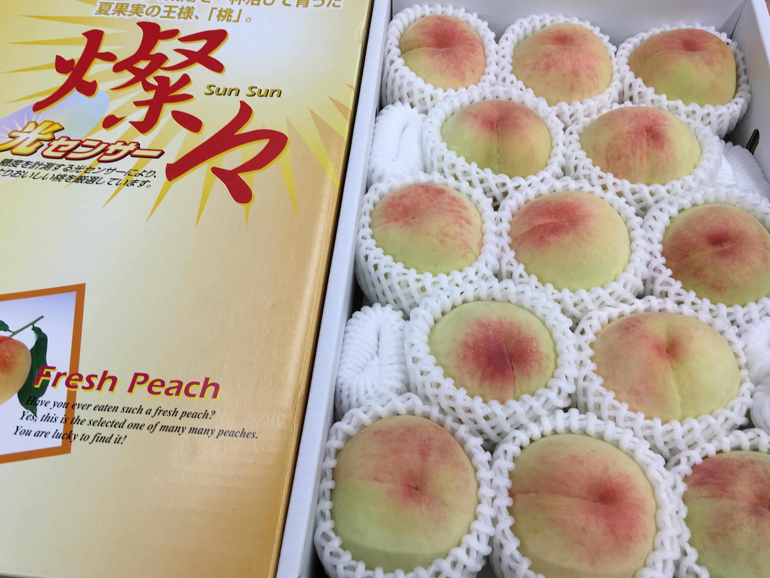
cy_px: 281
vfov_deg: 44.2
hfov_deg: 56.8
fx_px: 712
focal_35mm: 32
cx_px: 382
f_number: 2.2
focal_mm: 4.15
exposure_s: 1/60
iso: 25
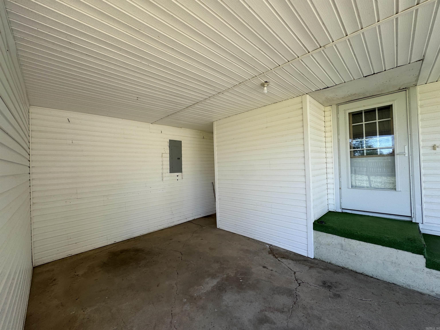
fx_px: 178
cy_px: 165
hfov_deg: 102.1
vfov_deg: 85.7
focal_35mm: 14
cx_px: 220
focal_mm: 2.22
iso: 40
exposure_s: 1/335
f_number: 2.2
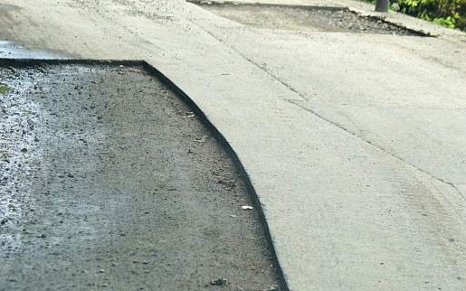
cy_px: 93
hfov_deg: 14.3
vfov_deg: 9.0
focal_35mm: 146
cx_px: 211
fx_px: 1857
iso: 100
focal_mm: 41
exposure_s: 1/100
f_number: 4.5
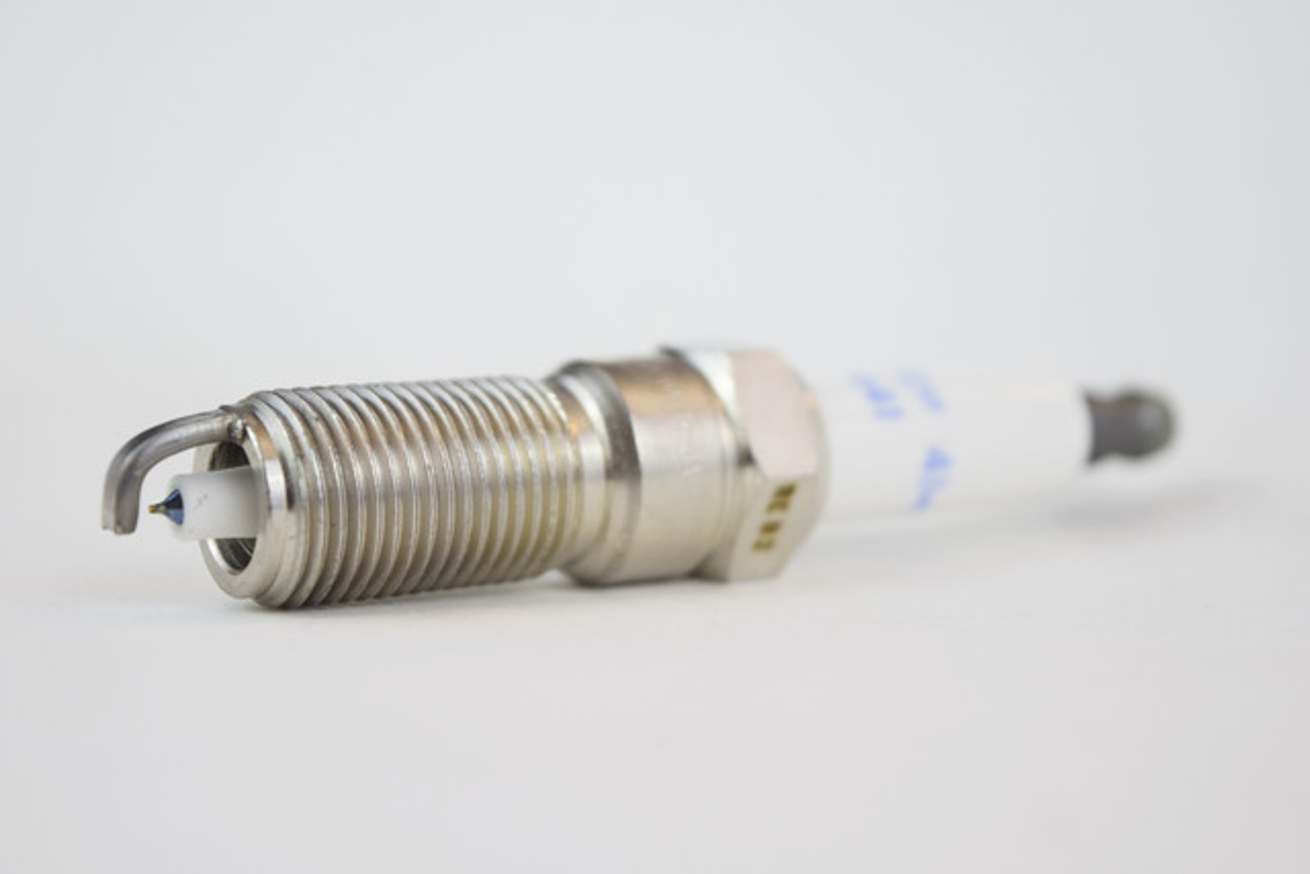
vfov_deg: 17.5
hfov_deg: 26.0
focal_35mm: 78
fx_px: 2839
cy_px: 437
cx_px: 655
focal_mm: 52
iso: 900
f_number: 5.6
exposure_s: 1/60
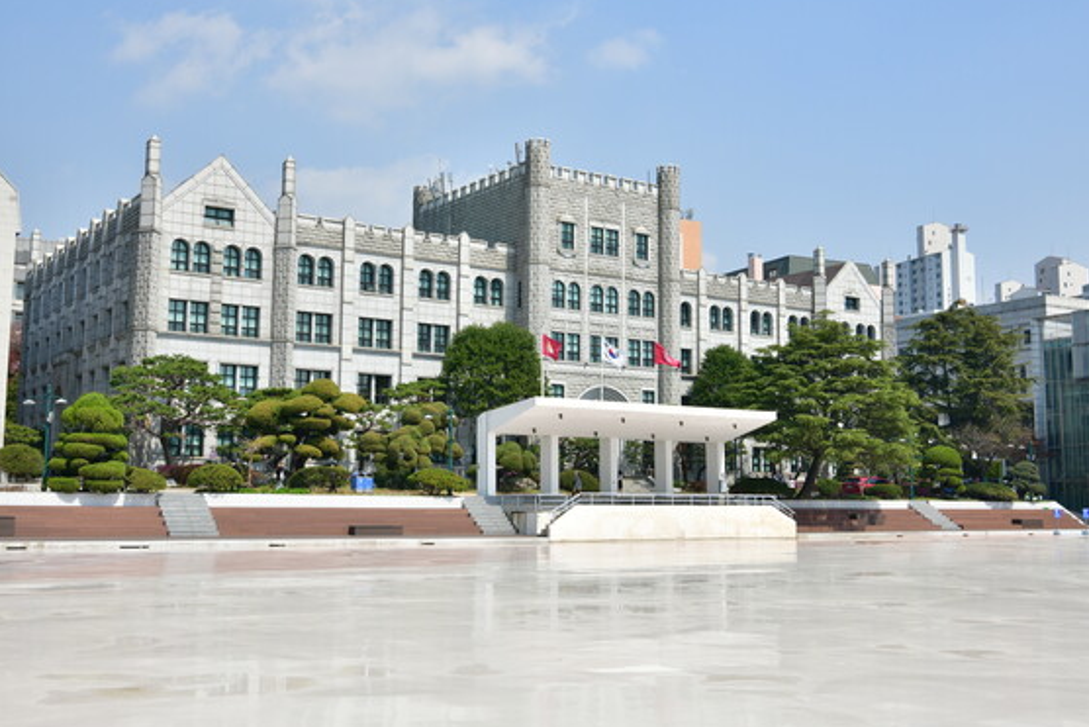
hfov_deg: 47.4
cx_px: 554
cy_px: 347
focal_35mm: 41
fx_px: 1240
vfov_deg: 32.6
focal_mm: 38
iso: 200
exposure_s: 1/125
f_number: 20
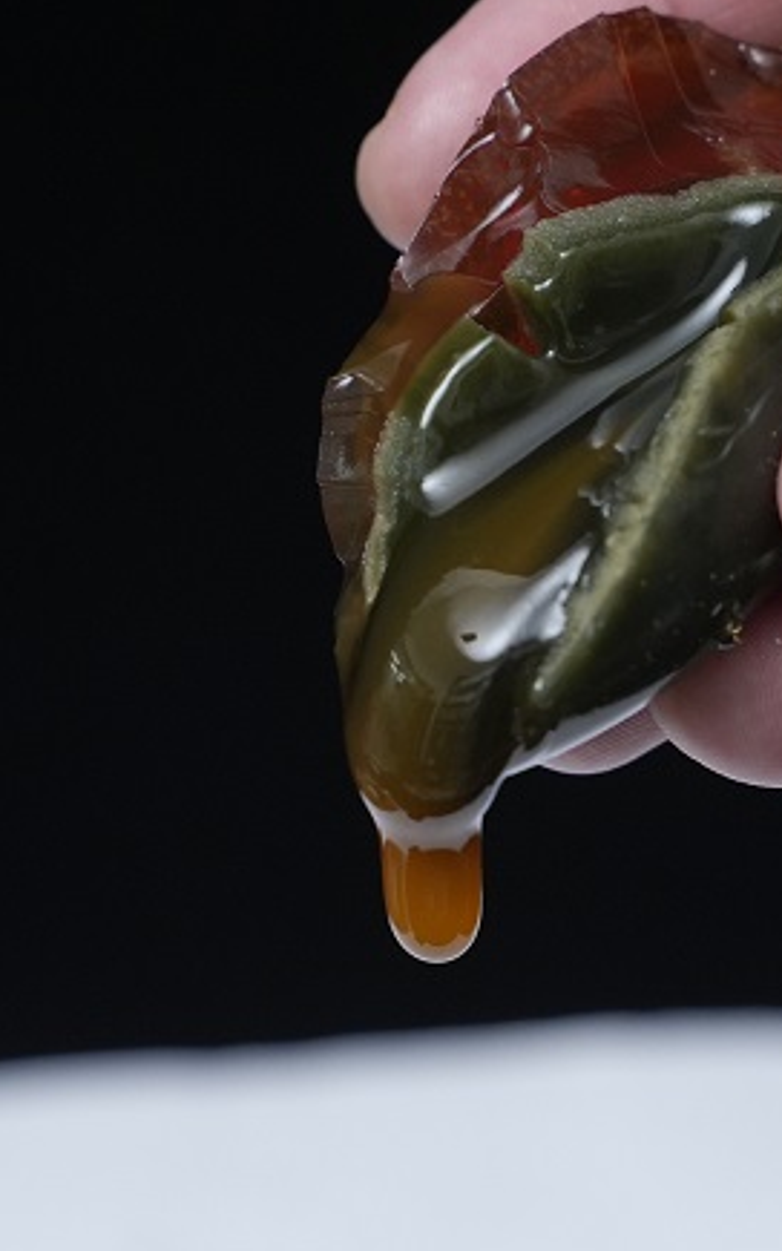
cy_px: 669
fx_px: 7158
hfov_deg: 6.3
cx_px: 503
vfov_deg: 10.0
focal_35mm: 210
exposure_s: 1/125
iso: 1000
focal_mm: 75
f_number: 5
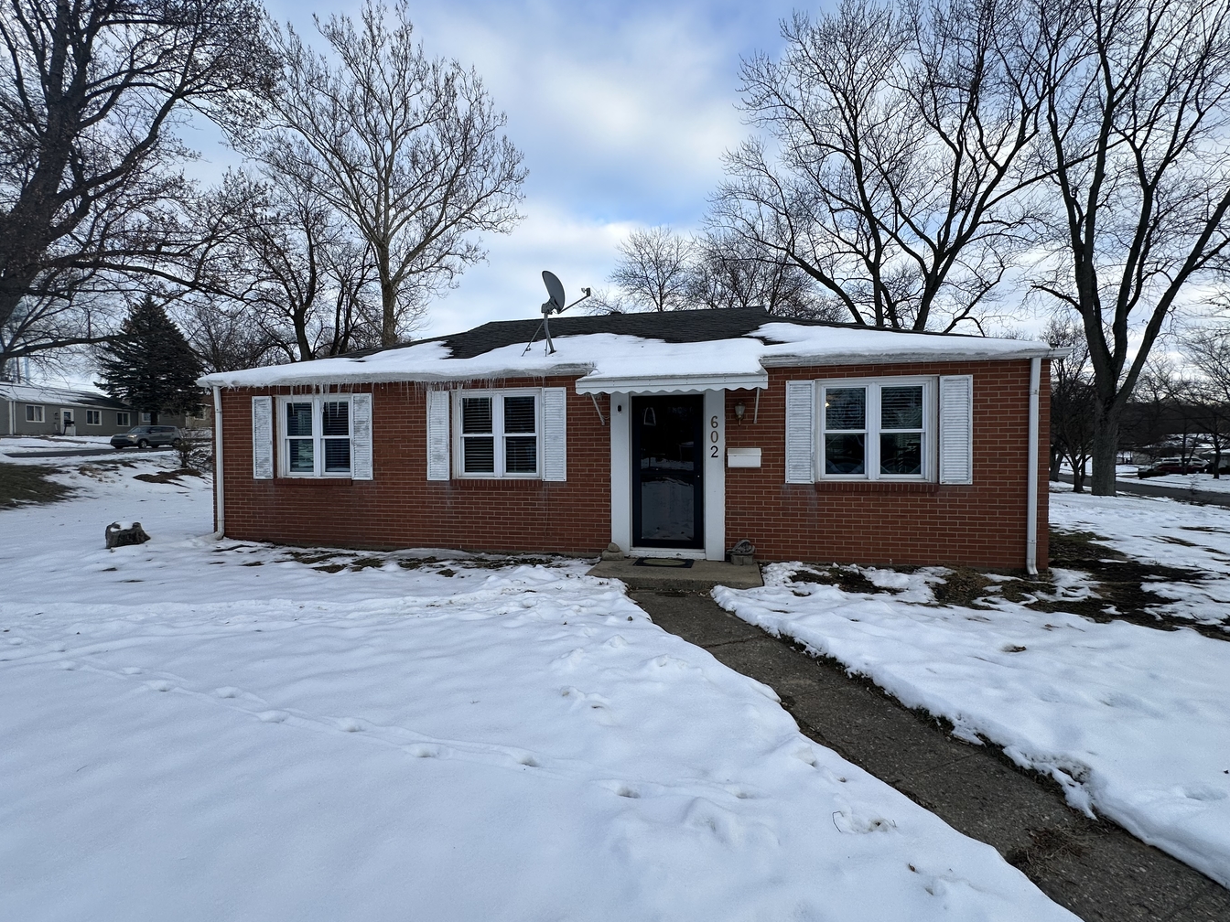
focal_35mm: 15
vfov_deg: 81.7
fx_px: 533
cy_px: 458
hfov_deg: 98.2
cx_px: 621
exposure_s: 1/485
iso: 40
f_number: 2.2
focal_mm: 2.22
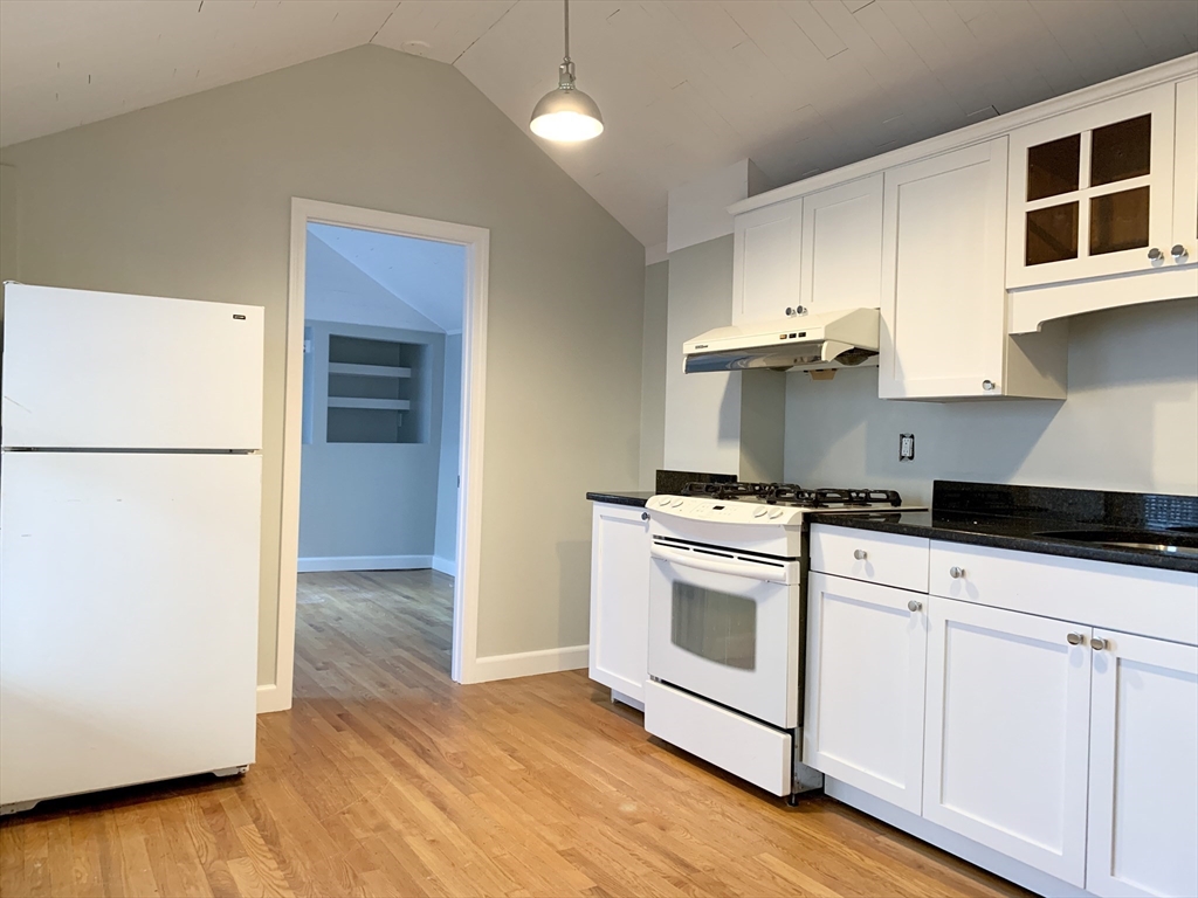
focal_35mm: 26
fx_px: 900
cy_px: 449
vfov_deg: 53.1
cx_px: 599
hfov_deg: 67.3
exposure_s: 1/60
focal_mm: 4.25
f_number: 1.8
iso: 250
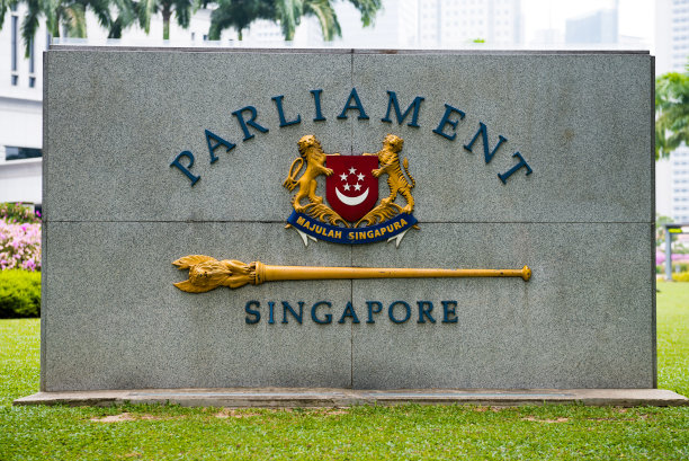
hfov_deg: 32.4
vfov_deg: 21.9
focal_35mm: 62
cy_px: 230
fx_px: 1187
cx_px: 344
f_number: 4
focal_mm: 62
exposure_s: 1/125
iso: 250
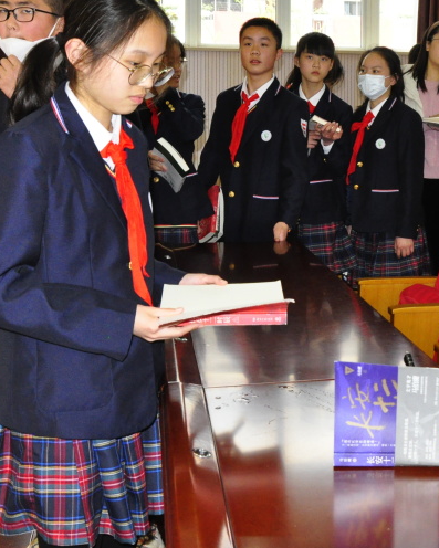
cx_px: 416
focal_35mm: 51
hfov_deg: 28.3
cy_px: 189
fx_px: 828
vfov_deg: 36.3
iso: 1600
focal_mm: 18
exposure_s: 1/200
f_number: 8
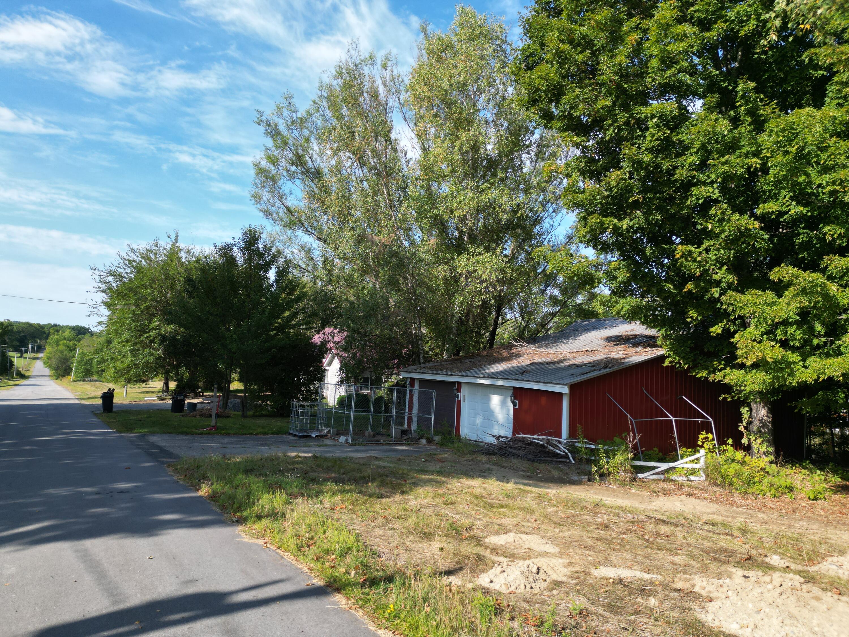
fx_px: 589
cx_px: 424
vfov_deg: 56.8
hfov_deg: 71.6
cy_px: 318
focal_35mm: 24
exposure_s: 1/1600
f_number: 1.7
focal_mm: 6.72
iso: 110
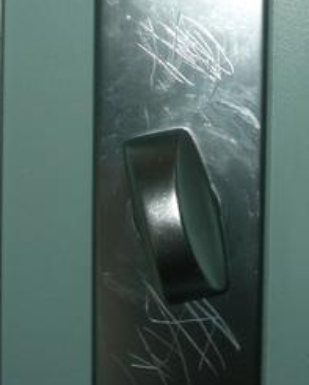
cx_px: 196
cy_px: 16
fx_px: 1188
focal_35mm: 104
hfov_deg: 14.8
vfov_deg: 18.1
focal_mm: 6.8
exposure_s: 1/60
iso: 50
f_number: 4.6
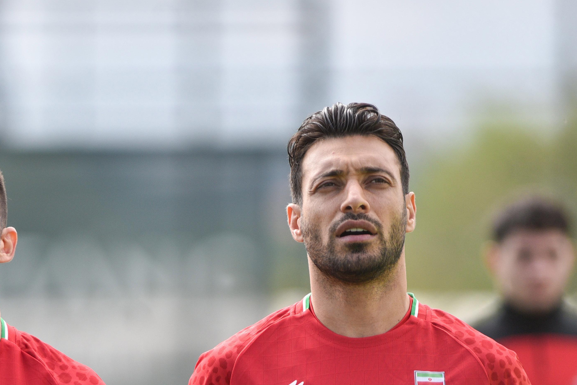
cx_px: -25
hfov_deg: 3.2
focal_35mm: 648
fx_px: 10389
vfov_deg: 2.1
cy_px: 392
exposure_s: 1/1600
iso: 200
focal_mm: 300
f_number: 2.8
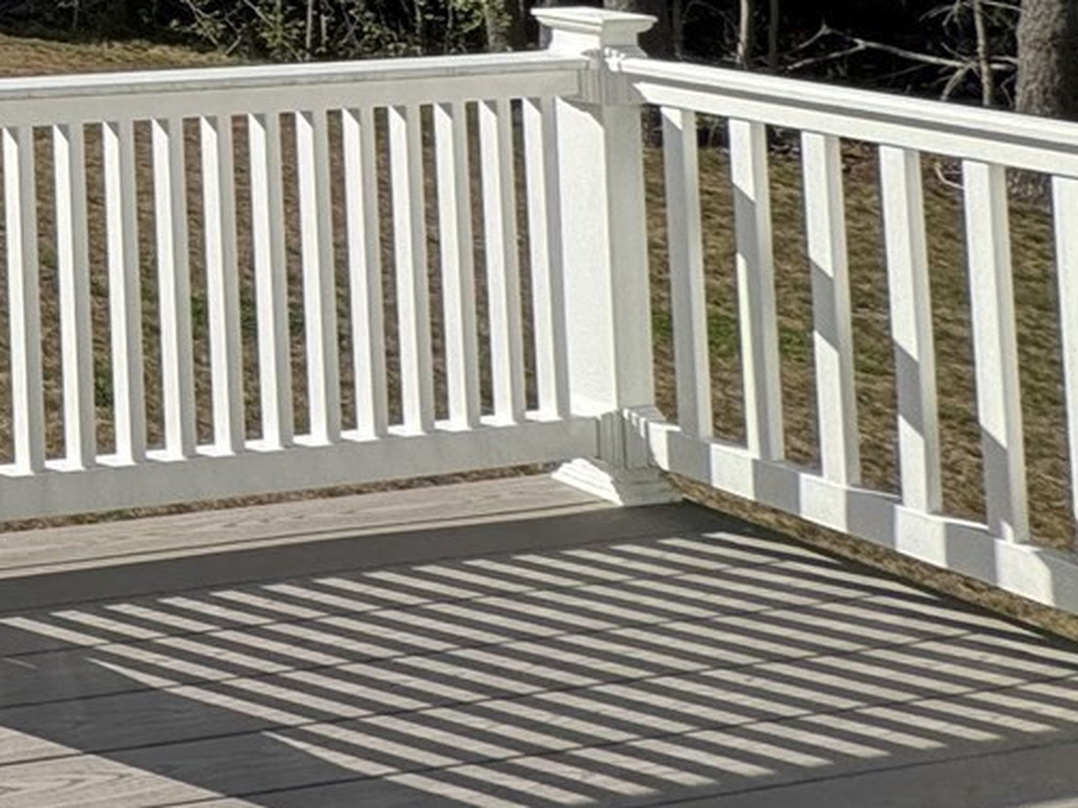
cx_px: -1069
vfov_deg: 22.0
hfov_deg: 19.4
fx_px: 1775
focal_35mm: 57
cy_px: -349
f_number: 2.2
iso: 40
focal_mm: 2.22
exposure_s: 1/956
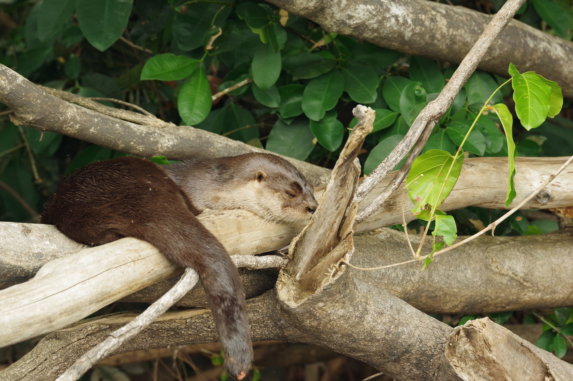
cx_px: 286
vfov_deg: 4.6
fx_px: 4774
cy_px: 190
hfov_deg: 6.9
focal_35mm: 300
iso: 800
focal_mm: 200
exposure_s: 1/100
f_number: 5.6
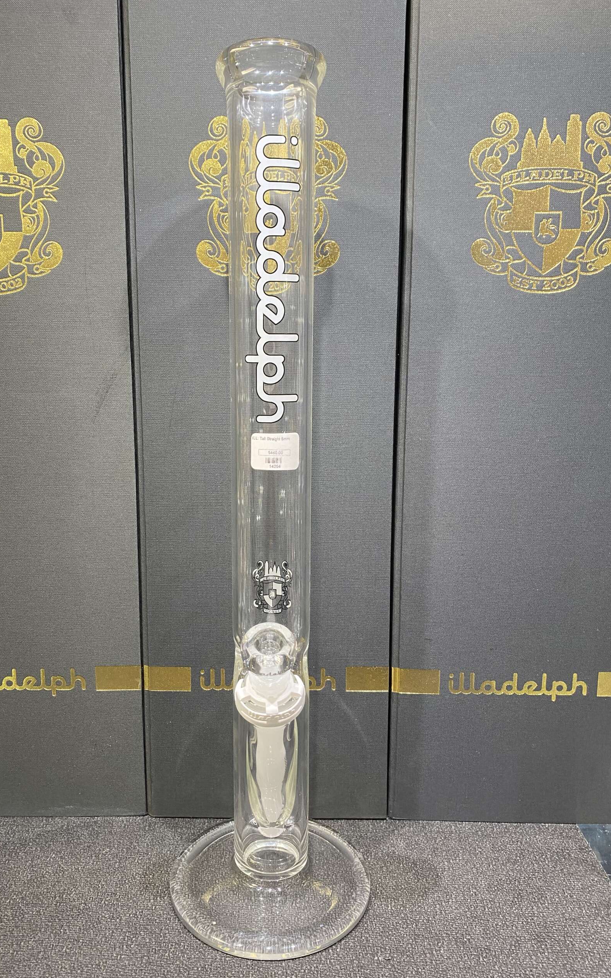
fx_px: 746
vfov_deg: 66.5
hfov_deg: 44.5
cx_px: 269
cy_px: 493
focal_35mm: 28
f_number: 1.8
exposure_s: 1/60
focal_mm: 4.25
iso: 100
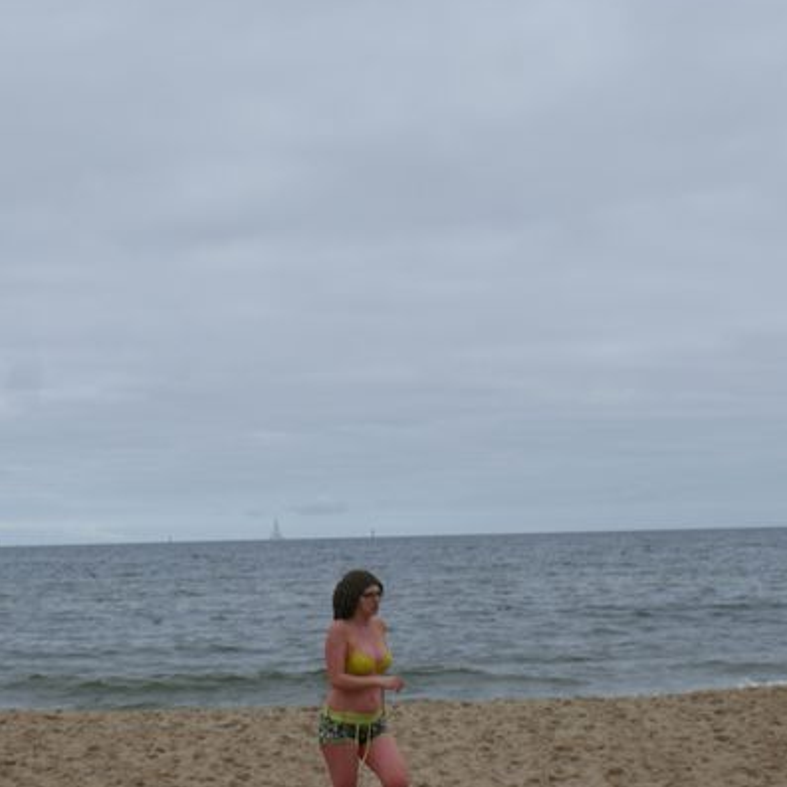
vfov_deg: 25.4
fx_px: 1723
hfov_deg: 25.5
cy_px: 585
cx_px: 244
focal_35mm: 67
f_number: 10
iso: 100
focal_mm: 18
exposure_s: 1/160
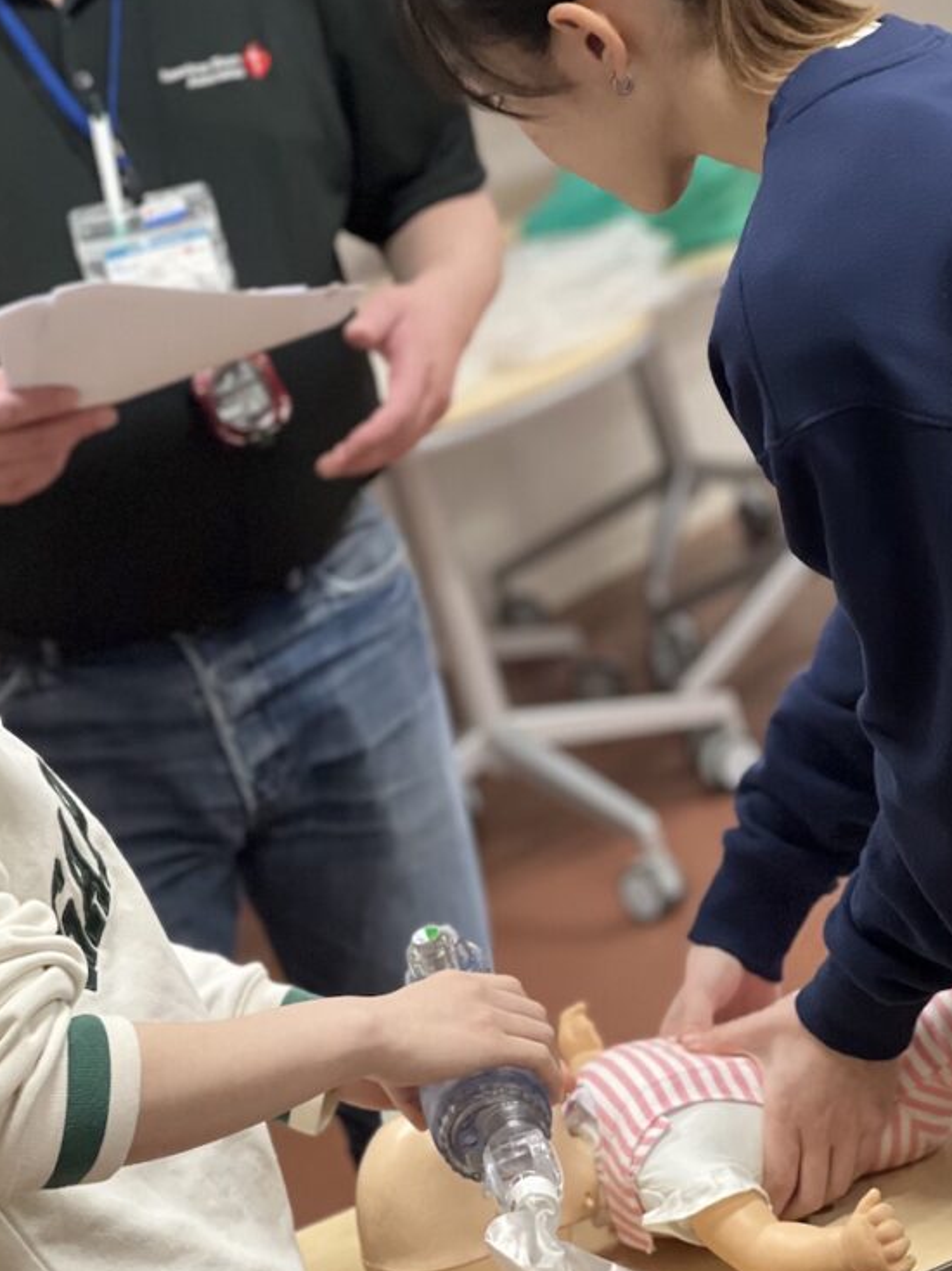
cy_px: 681
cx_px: 410
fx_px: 4109
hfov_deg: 13.2
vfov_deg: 17.6
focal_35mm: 112
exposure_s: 1/72
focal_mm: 9
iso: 250
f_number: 2.8
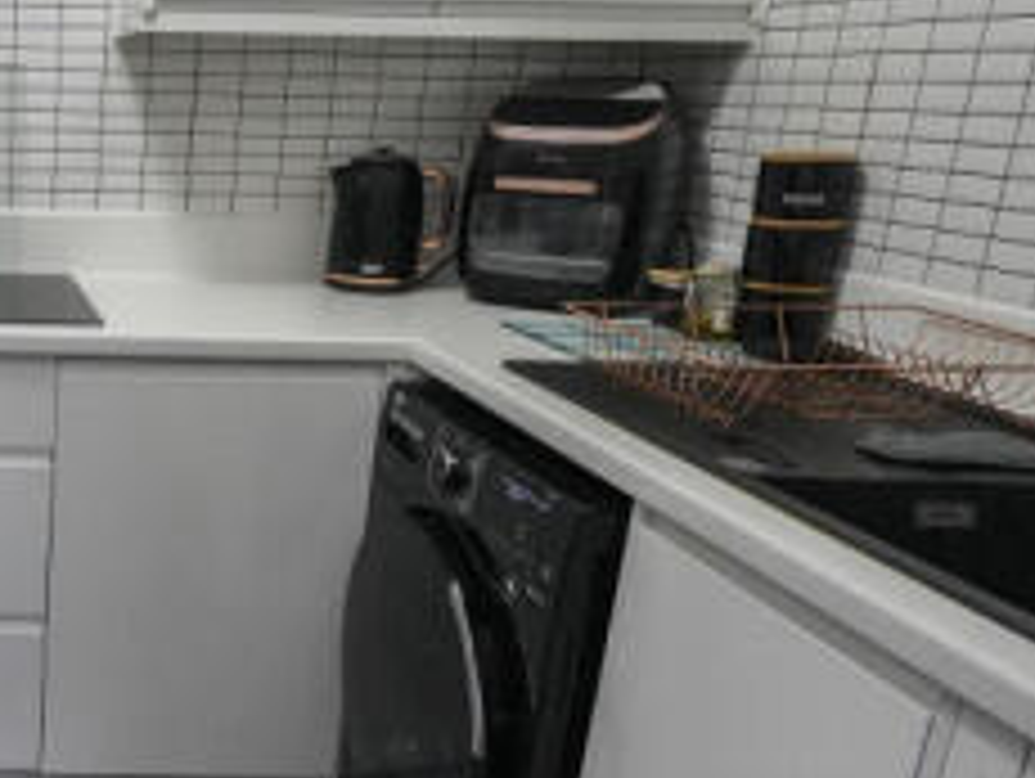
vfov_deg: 35.1
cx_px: -83
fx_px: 1227
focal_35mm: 41
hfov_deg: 38.5
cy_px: 438
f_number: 4
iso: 3200
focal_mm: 10
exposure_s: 1/160
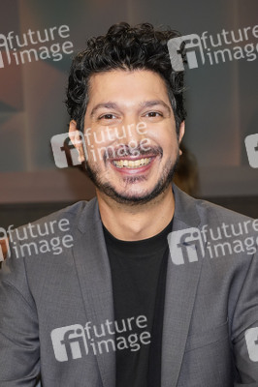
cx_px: 129
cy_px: 194
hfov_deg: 25.0
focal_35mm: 54
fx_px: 581
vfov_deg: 36.9
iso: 2000
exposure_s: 1/160
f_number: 5.6
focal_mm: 54
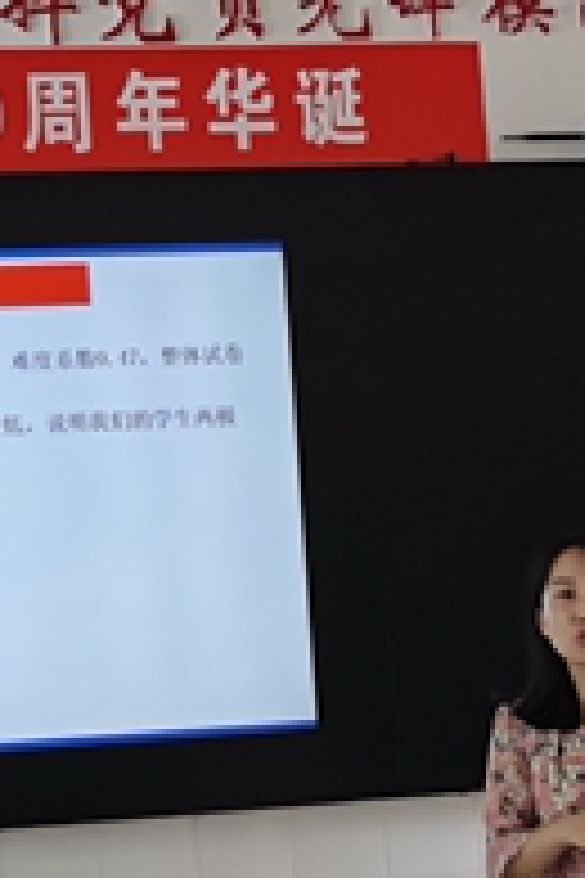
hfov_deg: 11.8
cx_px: 18
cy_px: 396
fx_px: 2803
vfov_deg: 17.8
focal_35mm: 115
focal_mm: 5.58
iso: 100
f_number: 1.8
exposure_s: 1/100
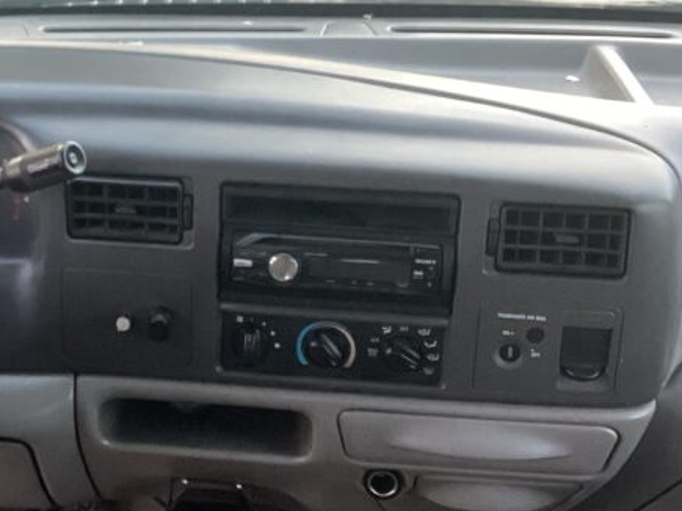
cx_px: 124
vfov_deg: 20.2
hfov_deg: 26.1
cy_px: 238
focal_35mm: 73
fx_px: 1438
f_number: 2.4
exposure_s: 1/60
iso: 200
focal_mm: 3.3
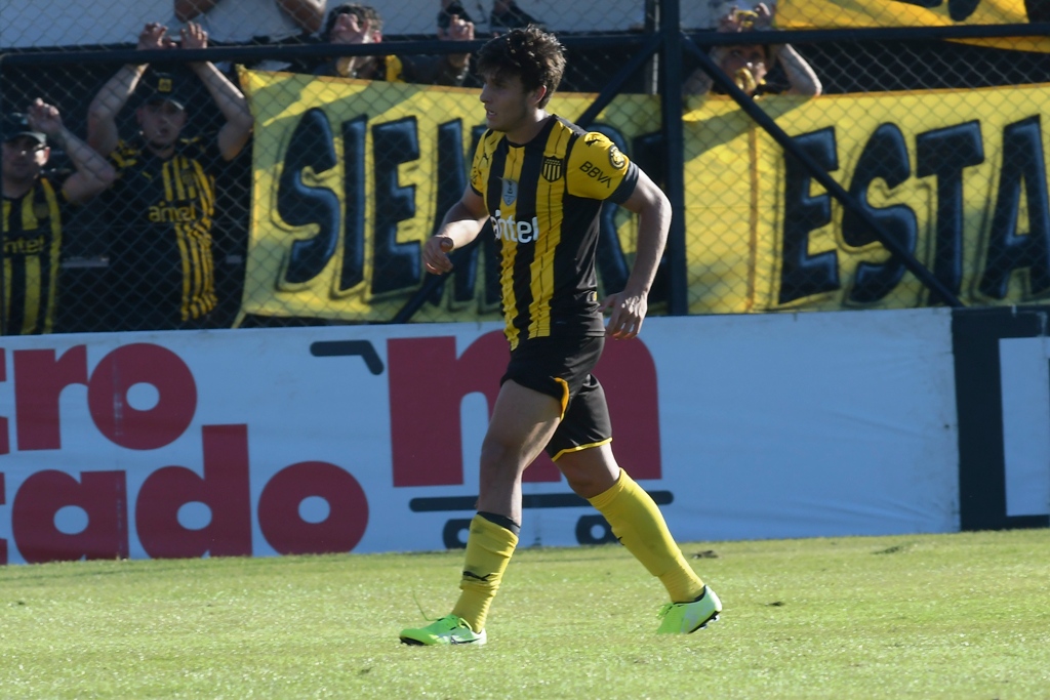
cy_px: 350
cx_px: 525
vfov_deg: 2.3
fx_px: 17501
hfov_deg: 3.4
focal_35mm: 600
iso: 500
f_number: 10
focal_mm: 400
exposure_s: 1/640
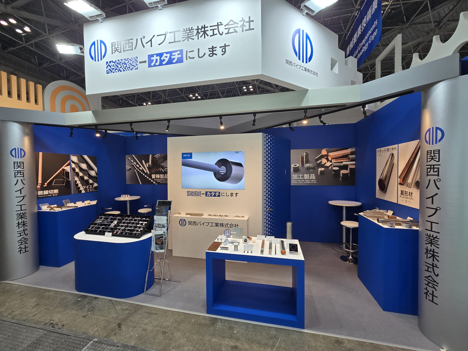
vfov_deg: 89.9
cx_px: 234
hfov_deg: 106.2
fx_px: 176
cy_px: 176
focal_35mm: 13
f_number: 2.2
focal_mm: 2.2
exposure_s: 1/100
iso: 80
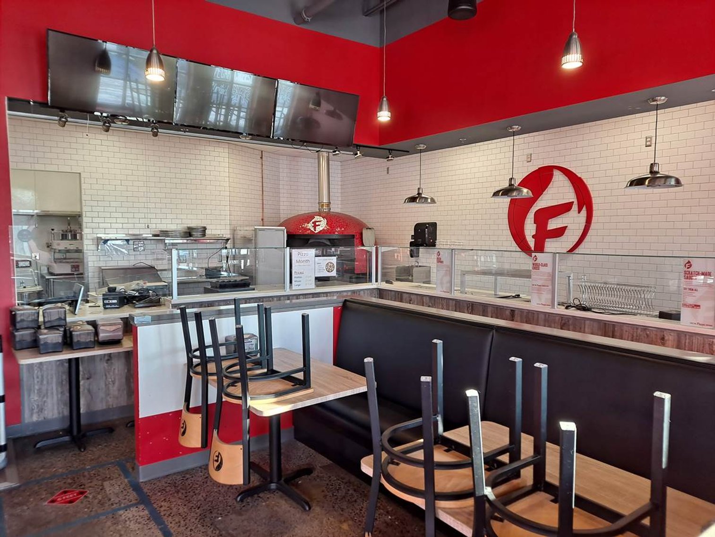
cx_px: 358
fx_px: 516
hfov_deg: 69.4
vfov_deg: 54.9
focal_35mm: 25
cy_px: 268
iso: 64
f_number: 2
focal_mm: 4.6
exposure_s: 1/60
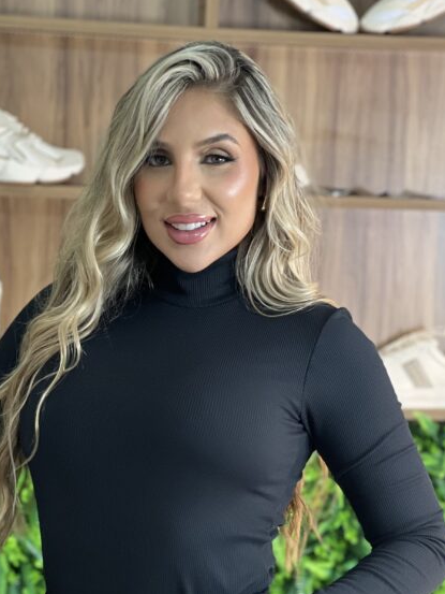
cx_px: 201
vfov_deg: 15.1
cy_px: 490
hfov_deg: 11.4
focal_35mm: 130
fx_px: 2227
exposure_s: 1/120
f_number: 2.8
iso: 160
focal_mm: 9
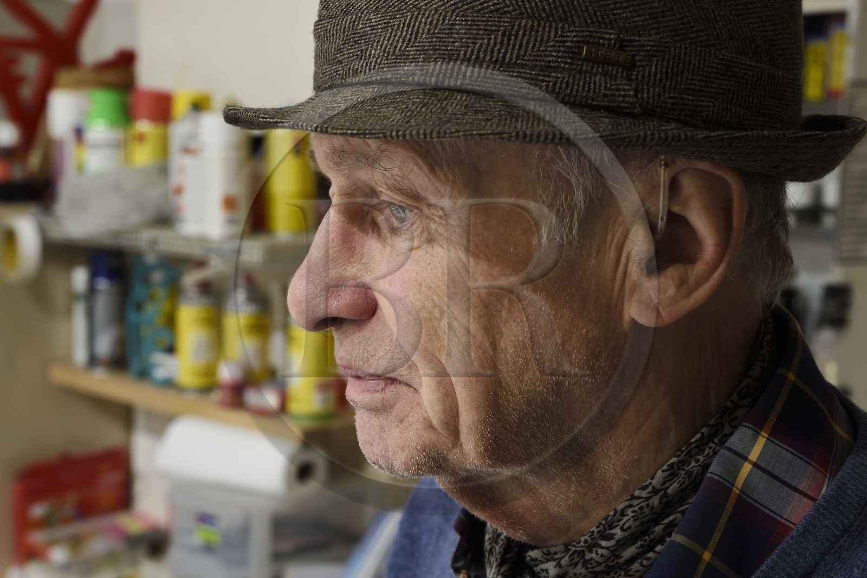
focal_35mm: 56
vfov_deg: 24.2
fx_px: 1348
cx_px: 434
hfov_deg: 35.6
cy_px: 289
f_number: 9
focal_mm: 56
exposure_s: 1/25
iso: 1600
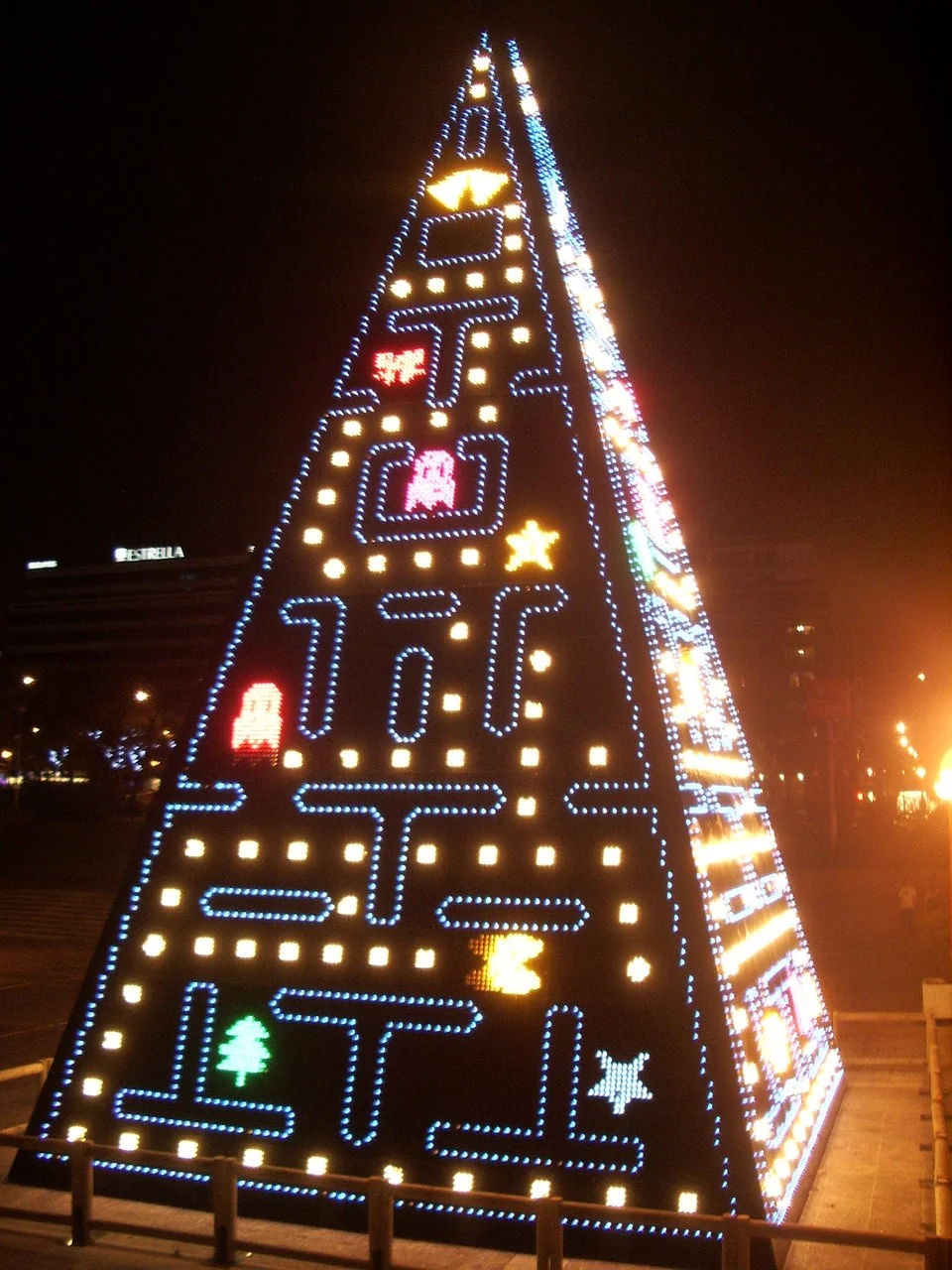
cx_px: 476
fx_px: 1283
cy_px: 635
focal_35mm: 35
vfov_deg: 52.6
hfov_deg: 40.7
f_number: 2.6
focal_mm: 5.8
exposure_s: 1/15
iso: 200
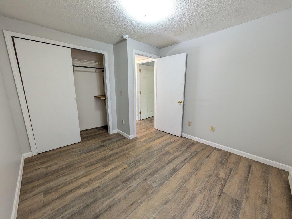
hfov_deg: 102.0
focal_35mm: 14
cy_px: 110
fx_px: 118
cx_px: 146
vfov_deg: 85.7
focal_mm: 1.83
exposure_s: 1/40
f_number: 2.2
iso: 155
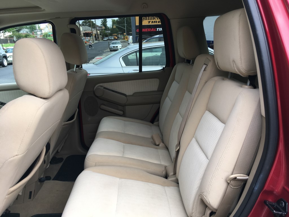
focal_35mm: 29
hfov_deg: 61.7
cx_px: 144
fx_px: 242
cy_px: 108
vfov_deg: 48.2
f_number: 2.2
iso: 25
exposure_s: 1/176
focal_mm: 4.15
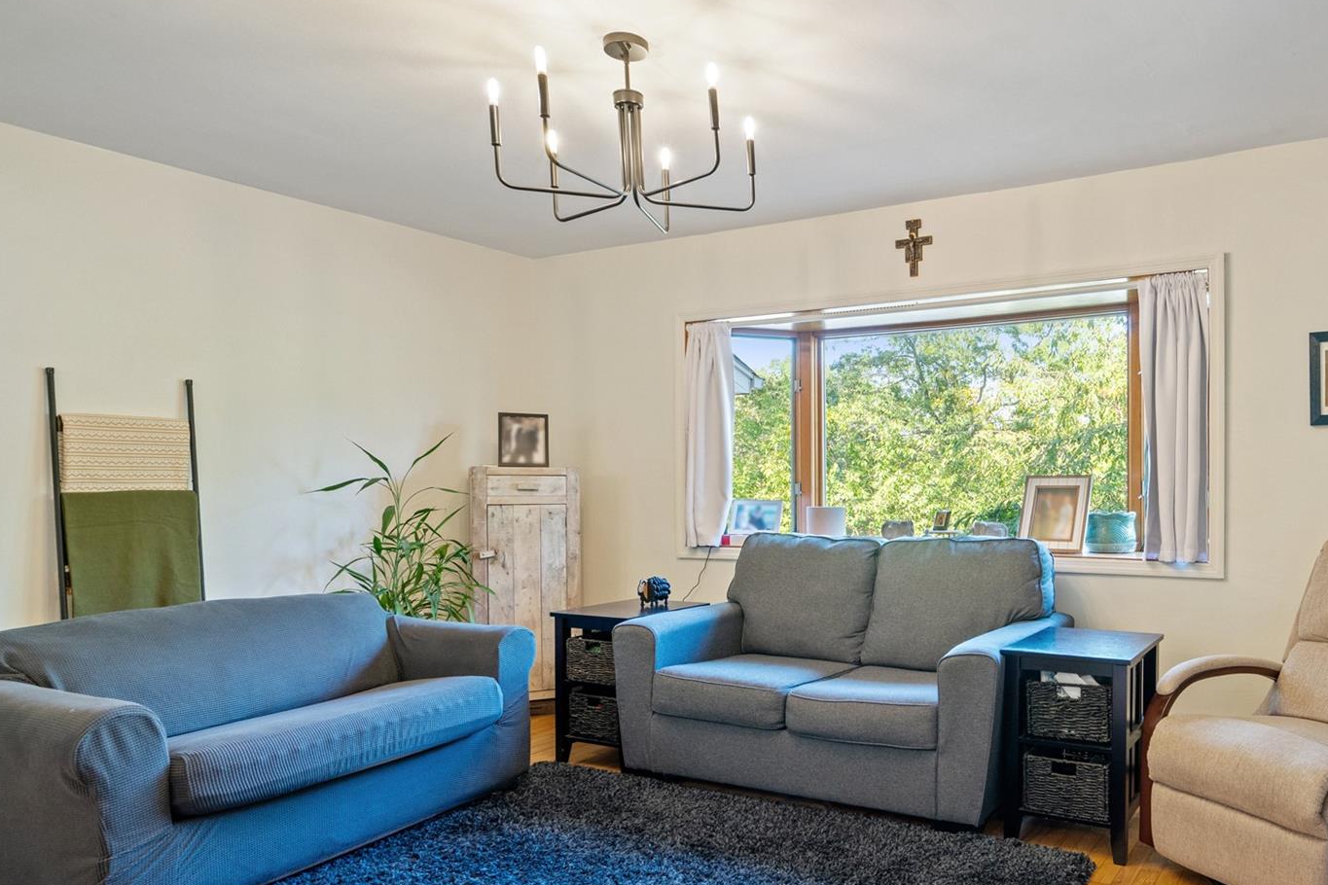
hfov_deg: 70.0
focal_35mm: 24
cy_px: 512
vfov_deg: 52.9
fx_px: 885
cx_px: 957
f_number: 5.6
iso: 1000
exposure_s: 1/10
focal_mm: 16
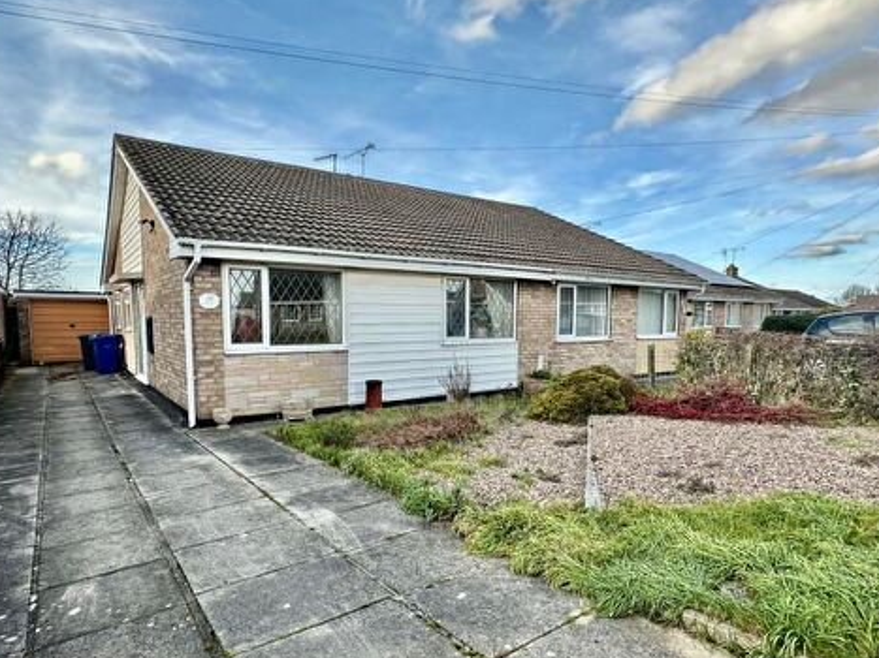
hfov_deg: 79.0
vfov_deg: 63.3
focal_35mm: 21
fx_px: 533
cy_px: 362
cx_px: 422
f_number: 2.2
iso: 40
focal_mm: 2.22
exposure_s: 1/662
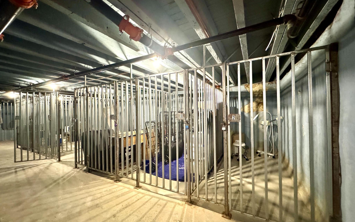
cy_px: 113
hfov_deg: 101.5
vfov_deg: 74.8
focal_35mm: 15
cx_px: 176
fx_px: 145
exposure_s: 1/30
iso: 1600
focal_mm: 2.22
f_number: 2.2
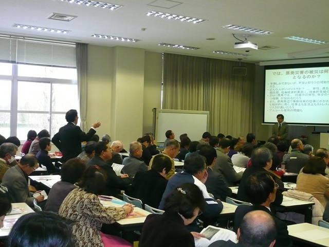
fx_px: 437
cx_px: 164
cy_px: 124
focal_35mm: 46
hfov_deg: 41.2
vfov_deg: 31.5
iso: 250
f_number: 3.5
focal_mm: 7.5
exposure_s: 1/30
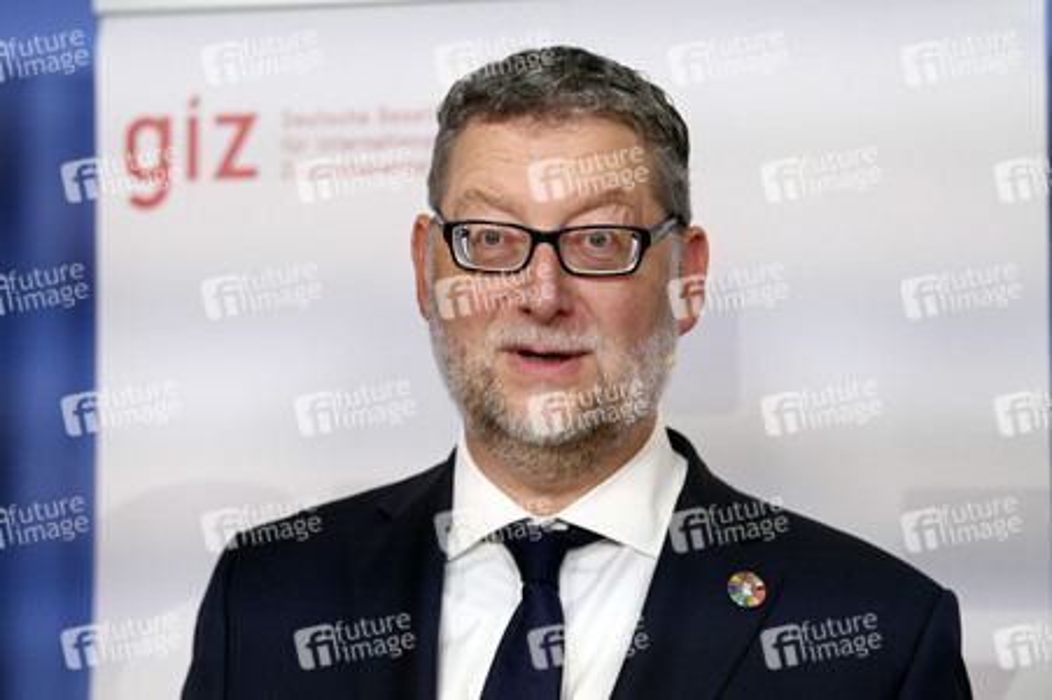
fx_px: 2482
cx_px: 526
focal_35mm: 85
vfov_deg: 16.0
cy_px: 350
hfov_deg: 23.9
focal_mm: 85
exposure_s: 1/2500
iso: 4000
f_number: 4
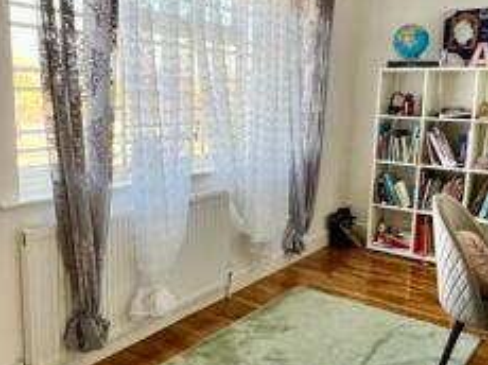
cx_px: 224
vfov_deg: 42.9
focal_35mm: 33
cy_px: 181
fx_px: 465
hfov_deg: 55.3
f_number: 1.8
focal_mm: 1.57
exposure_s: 1/99
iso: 50
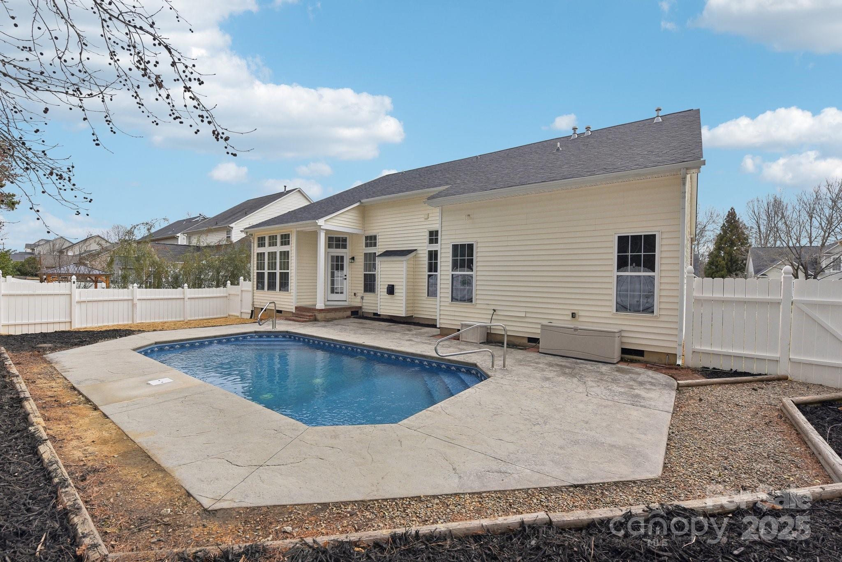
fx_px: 351
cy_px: 281
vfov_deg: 77.4
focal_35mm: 15
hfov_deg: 100.4
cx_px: 421
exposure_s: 1/800
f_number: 8
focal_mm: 15
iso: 200
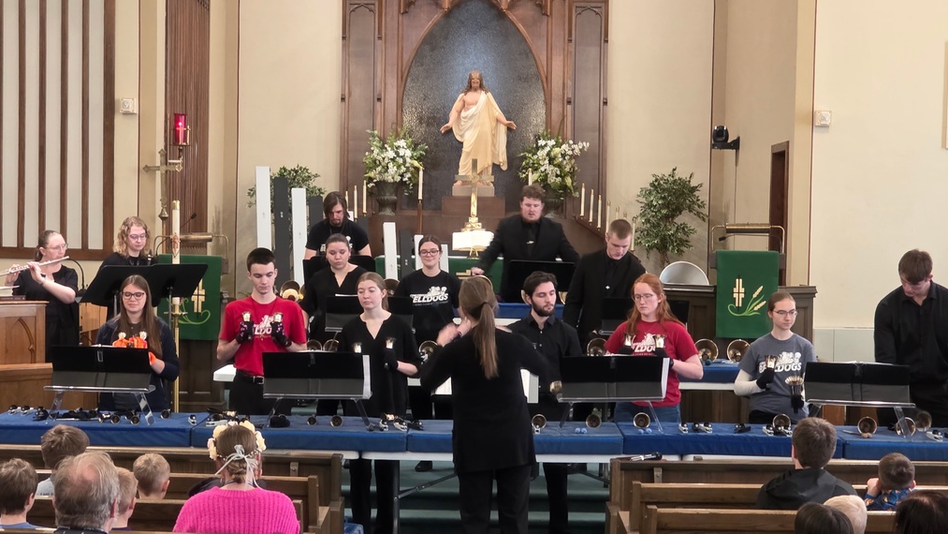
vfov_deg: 15.9
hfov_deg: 27.9
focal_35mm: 76
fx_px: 1911
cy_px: 329
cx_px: 476
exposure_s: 1/30
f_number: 2.4
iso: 250
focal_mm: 7.9
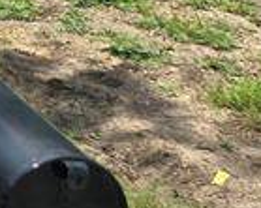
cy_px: -289
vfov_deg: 8.5
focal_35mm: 165
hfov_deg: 9.3
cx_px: -530
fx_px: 1274
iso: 12
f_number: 1.7
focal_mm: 6.3
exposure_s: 1/493
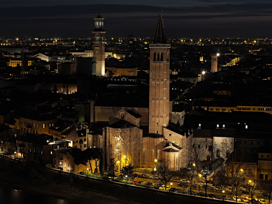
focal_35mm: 80
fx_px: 629
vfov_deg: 18.4
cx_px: 136
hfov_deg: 24.4
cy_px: 102
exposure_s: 8
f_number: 9
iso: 100
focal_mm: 40
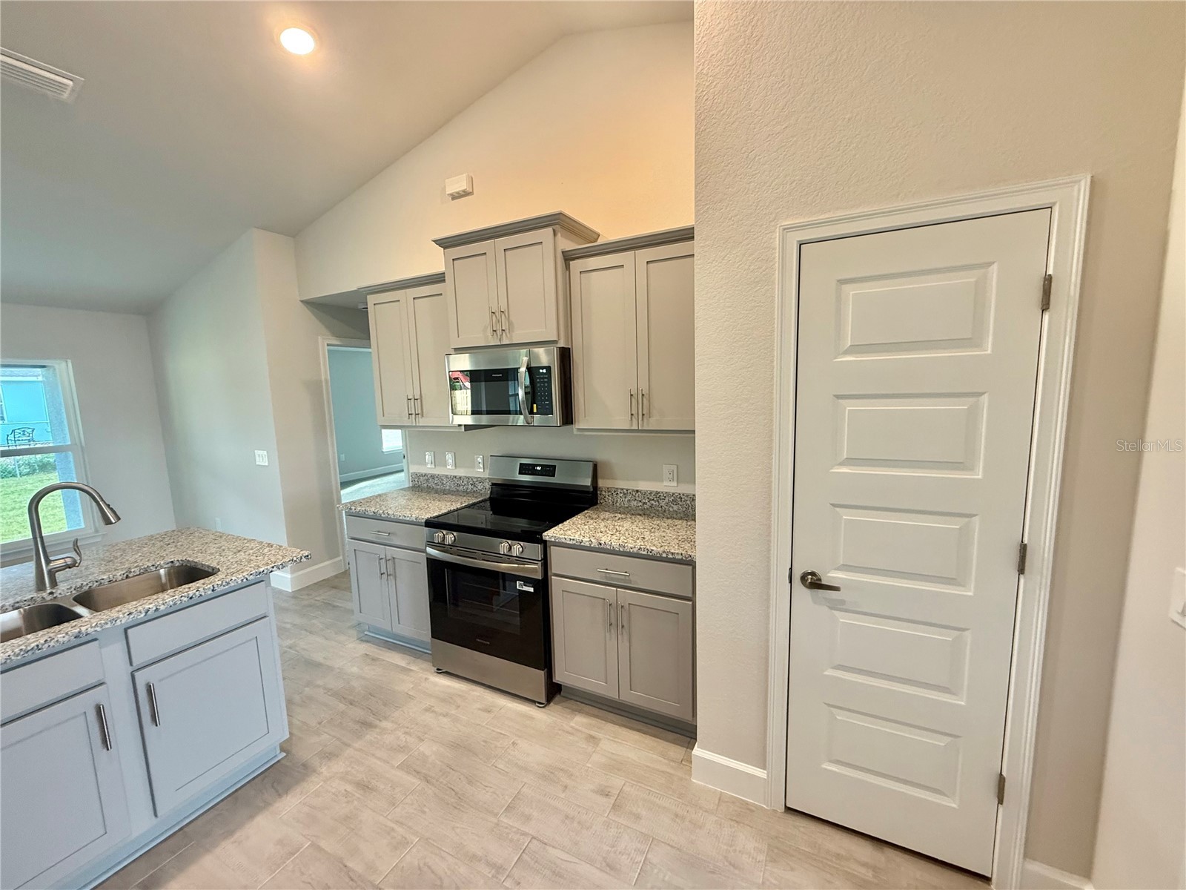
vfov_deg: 85.7
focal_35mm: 14
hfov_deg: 102.1
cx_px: 593
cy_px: 445
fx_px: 480
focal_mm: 2.22
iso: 200
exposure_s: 1/60
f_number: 2.2
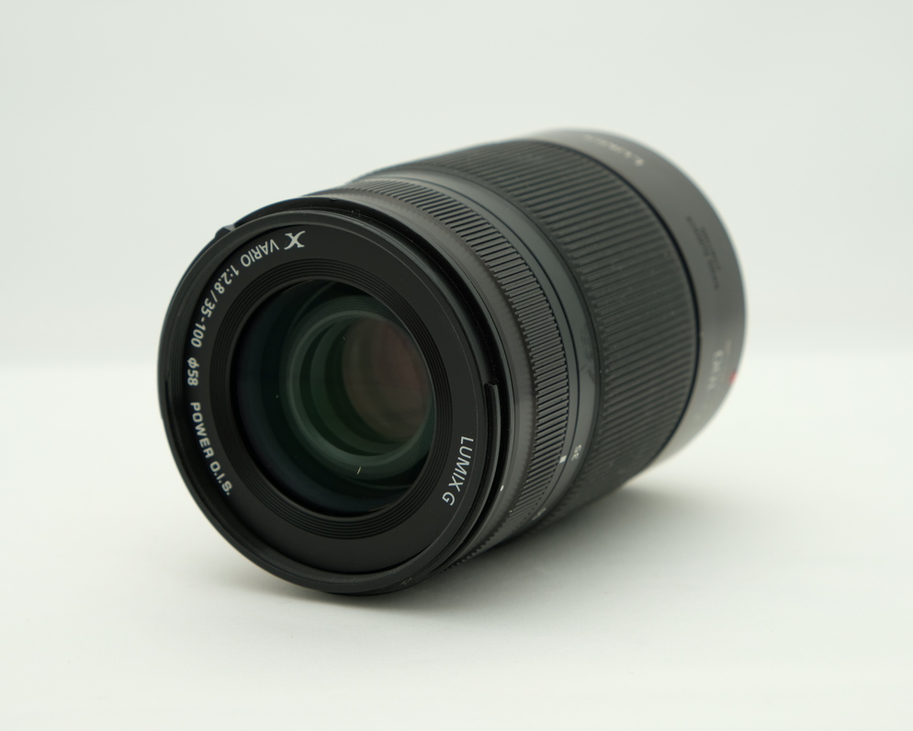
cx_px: 462
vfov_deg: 16.4
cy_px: 365
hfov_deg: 20.4
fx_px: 2540
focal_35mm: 94
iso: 200
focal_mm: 55
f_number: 8
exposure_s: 1/125
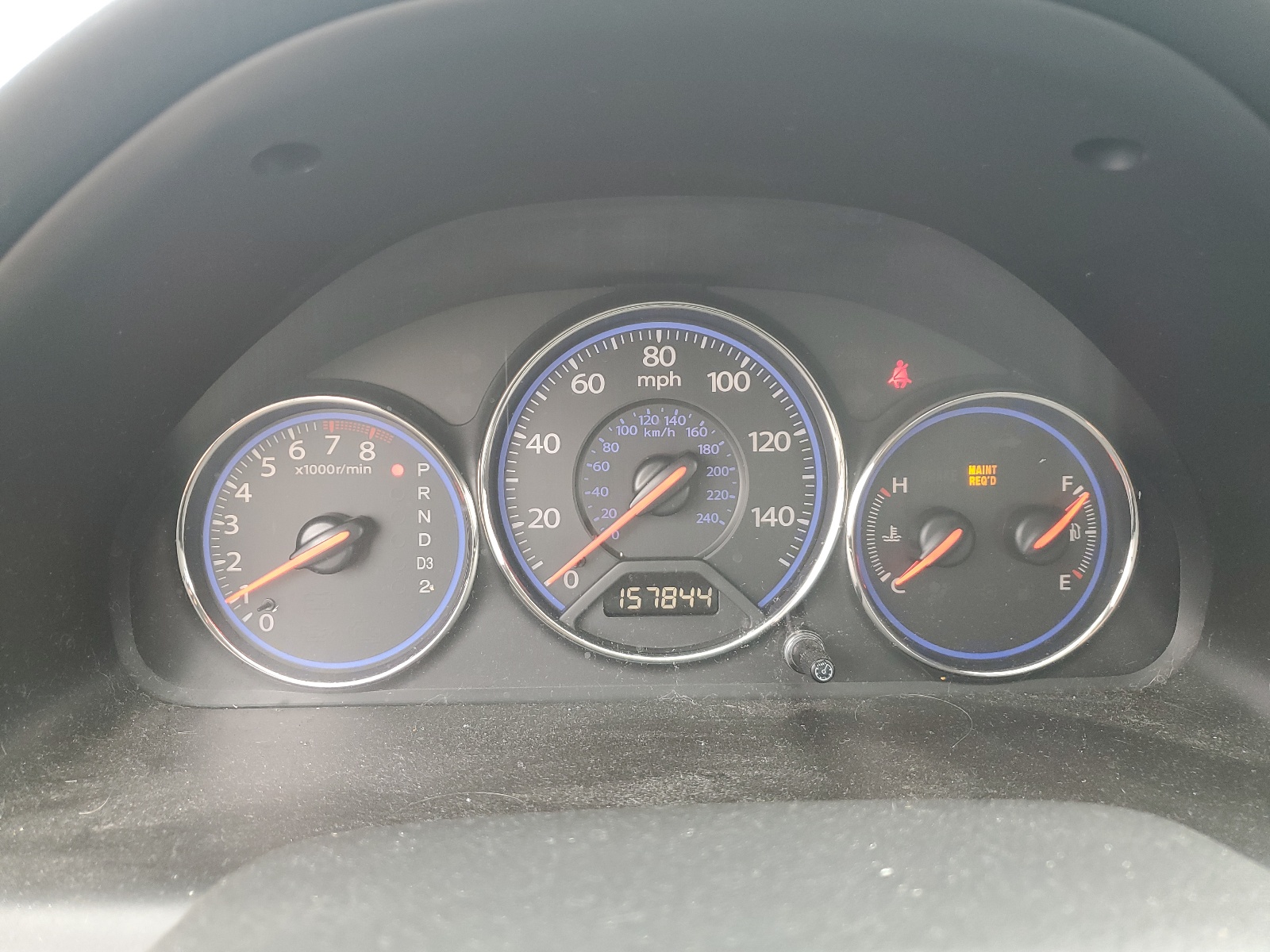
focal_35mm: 26
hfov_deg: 67.3
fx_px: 954
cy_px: 476
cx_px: 635
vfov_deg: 53.1
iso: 78
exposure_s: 1/120
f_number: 1.5
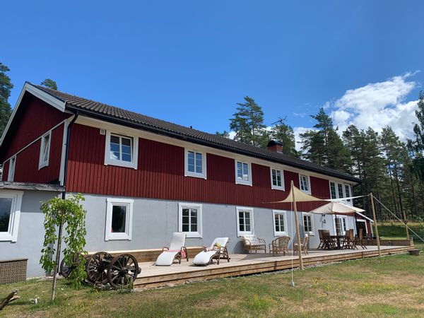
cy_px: 159
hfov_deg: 67.3
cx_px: 212
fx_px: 318
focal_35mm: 26
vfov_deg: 53.1
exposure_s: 1/1812
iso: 25
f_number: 1.8
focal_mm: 4.25
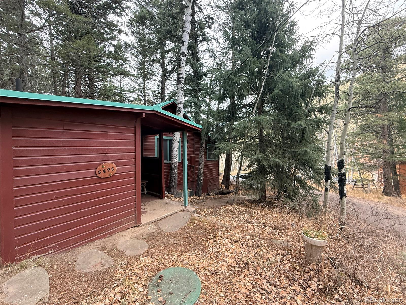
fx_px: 164
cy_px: 152
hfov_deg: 102.1
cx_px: 203
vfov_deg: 85.7
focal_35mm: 14
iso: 100
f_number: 2.2
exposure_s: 1/99
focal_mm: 2.22
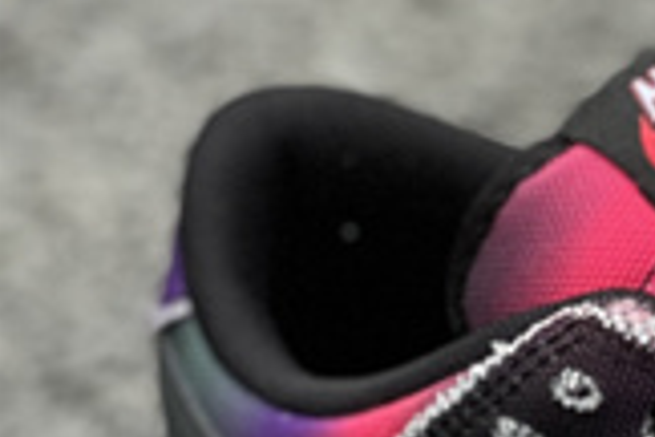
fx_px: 5531
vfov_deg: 4.5
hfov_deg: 6.5
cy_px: 536
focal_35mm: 304
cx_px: 1488
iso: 40
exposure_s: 1/121
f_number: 2.2
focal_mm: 7.5
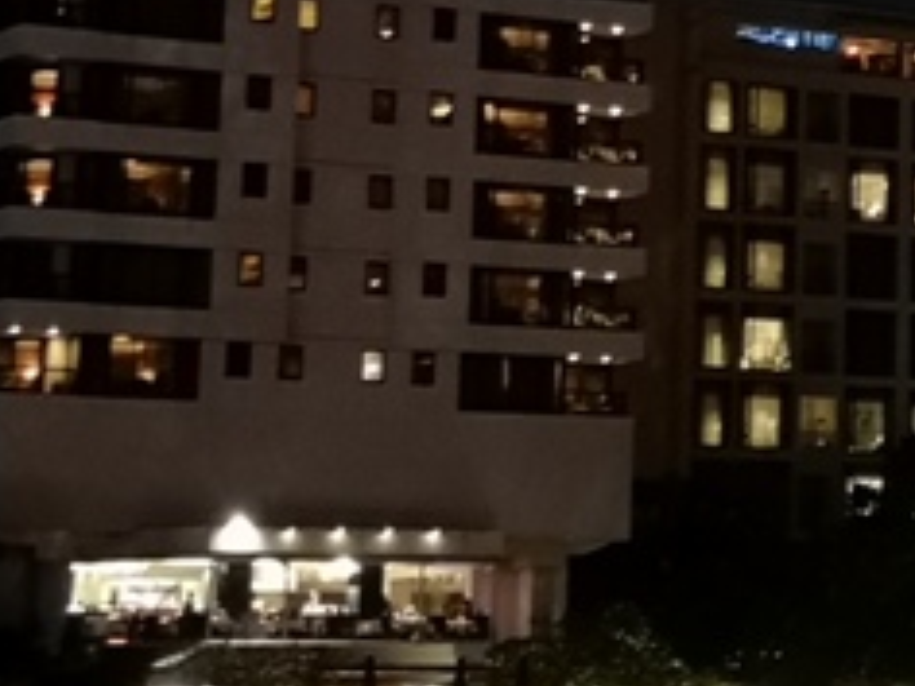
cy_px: -132
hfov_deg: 12.8
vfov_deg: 9.8
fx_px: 3938
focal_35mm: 149
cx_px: 1206
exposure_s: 1/16.7
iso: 800
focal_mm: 3.95
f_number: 1.8
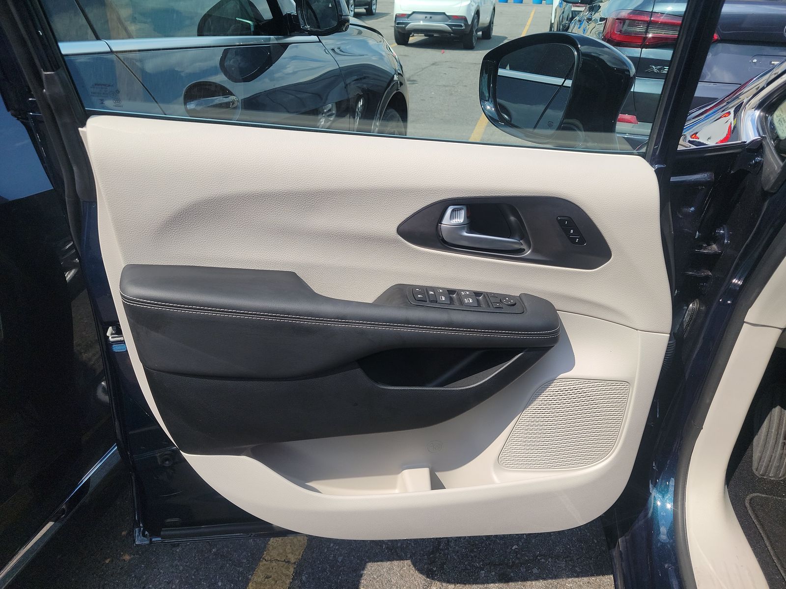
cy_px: 294
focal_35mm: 24
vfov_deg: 56.8
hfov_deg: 71.6
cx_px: 393
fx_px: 545
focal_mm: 6.7
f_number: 1.8
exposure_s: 1/450
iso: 50
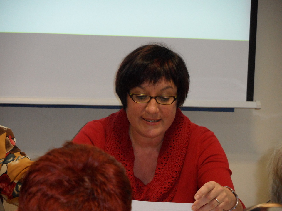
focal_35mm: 210
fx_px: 1711
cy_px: 106
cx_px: 141
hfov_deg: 9.4
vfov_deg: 7.1
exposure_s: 1/60
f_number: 4.6
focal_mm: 34.8
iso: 400
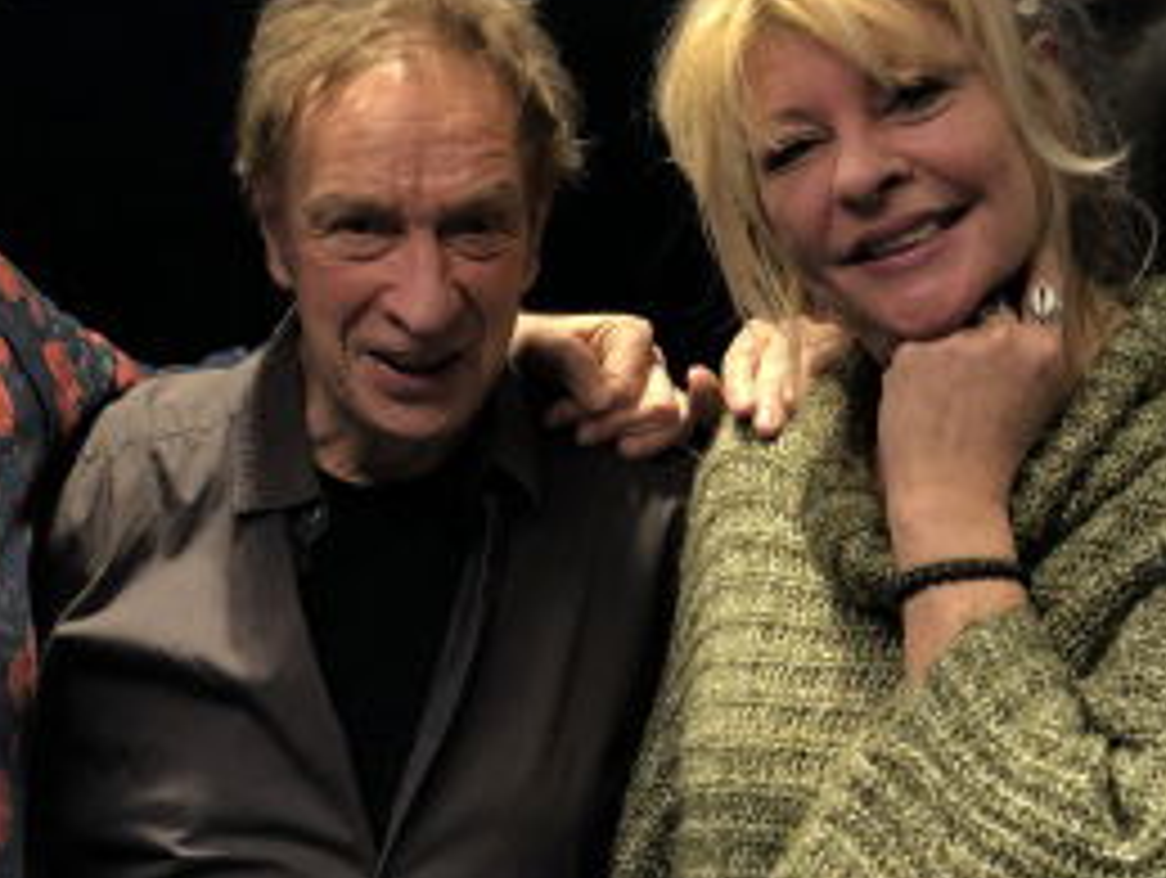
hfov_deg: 19.5
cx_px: 378
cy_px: 389
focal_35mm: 100
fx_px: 3373
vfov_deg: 14.8
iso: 100
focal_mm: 6
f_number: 2.4
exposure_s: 1/50
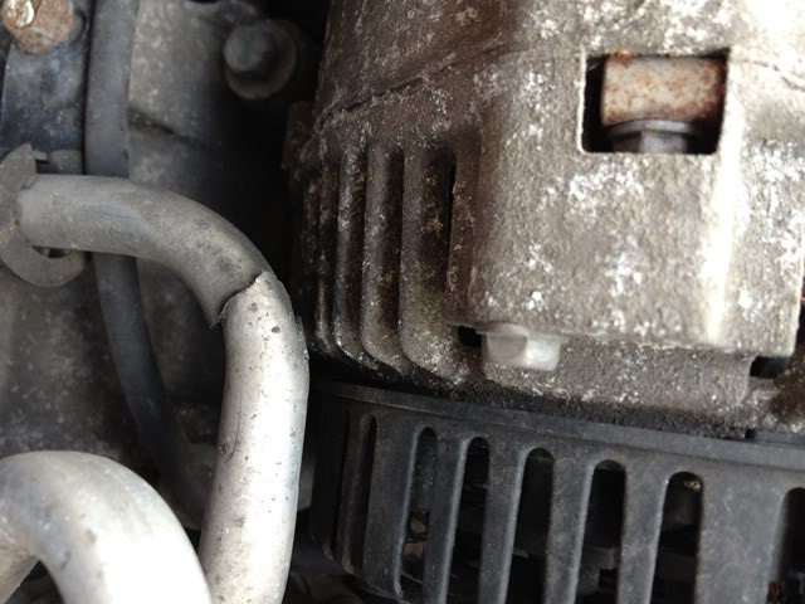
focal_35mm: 35
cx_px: 402
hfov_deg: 52.6
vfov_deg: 40.7
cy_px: 302
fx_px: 814
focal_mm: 4.3
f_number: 2.4
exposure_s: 1/60
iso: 80
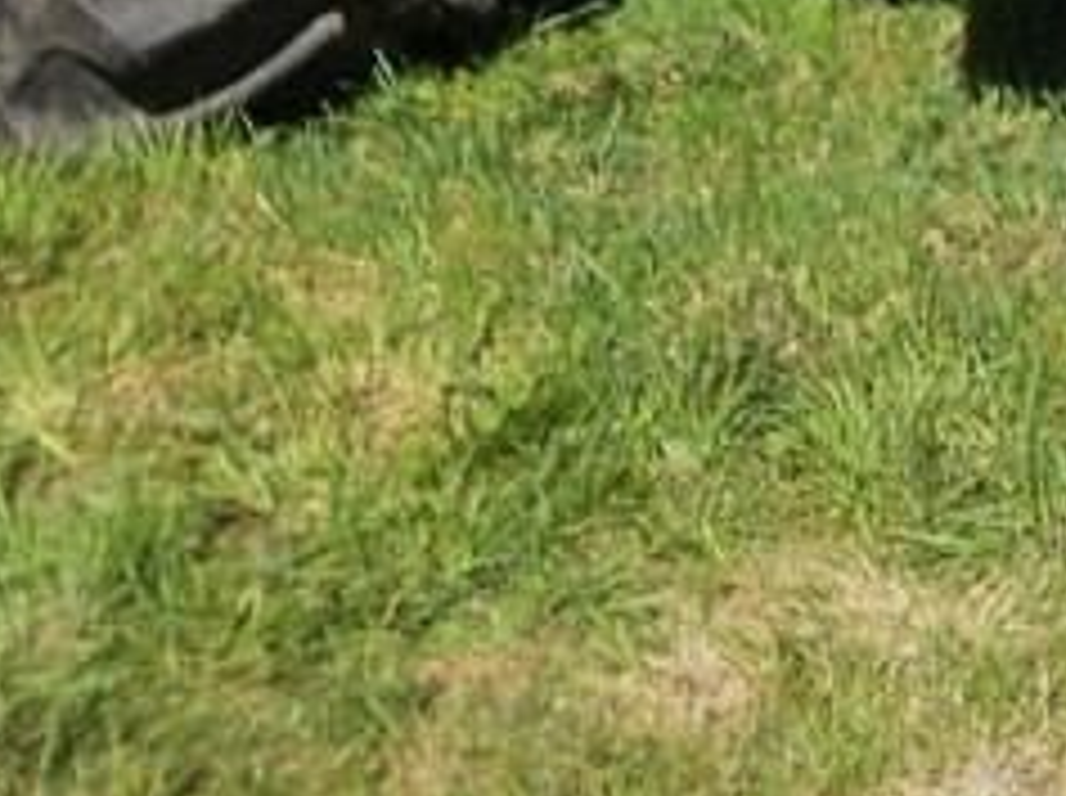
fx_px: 4305
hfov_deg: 12.2
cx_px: 2271
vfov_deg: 9.3
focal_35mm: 140
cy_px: -1192
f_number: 1.8
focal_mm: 5.4
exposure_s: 1/2953
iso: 25
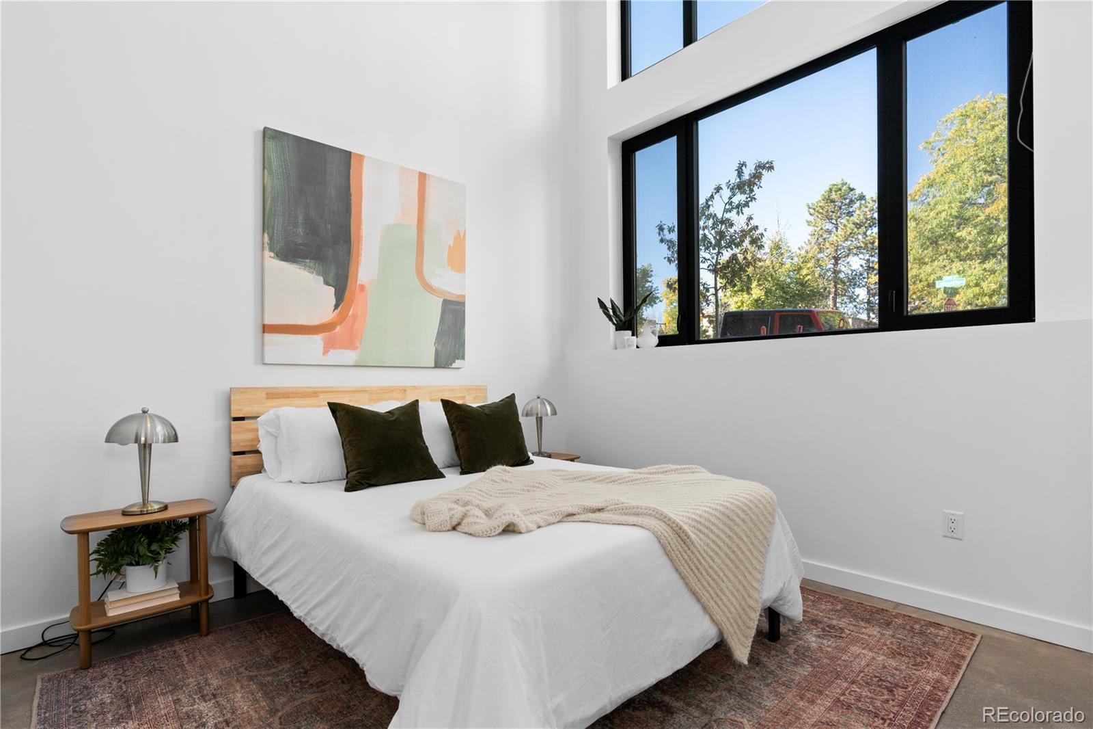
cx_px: 546
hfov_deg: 93.3
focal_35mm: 17
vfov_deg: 70.4
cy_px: 364
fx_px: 516
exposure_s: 1/20
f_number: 10
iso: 500
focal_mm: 17
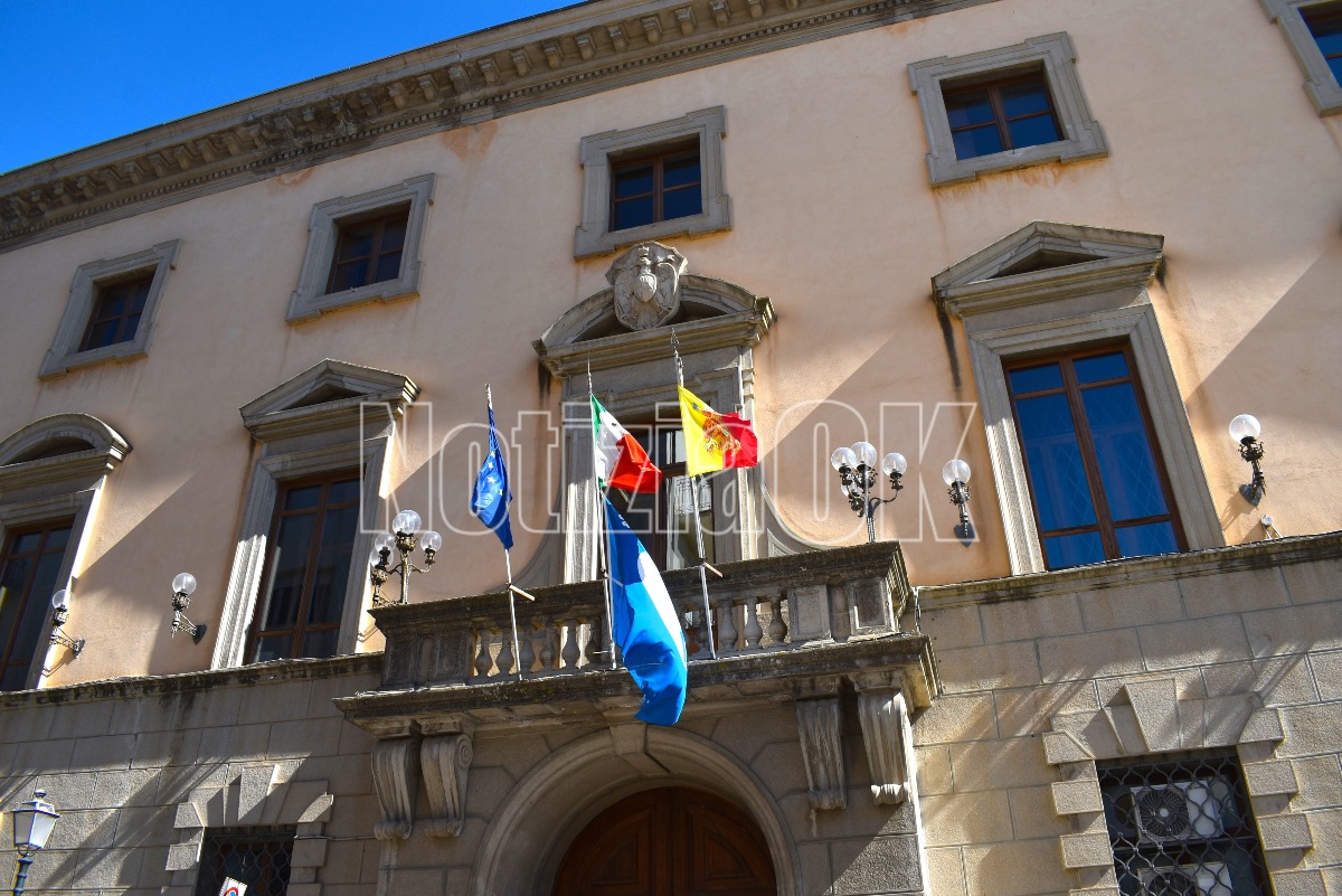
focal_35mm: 27
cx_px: 671
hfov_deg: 67.4
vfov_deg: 48.0
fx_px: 1007
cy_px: 448
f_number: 8
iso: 100
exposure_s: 1/250
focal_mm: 18
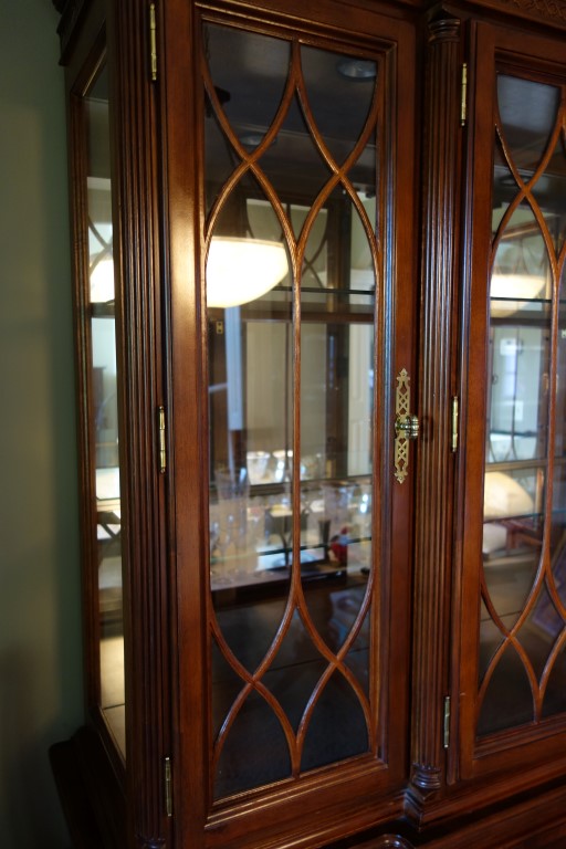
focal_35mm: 28
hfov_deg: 46.4
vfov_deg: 65.5
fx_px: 660
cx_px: 283
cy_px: 424
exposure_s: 1/30
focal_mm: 10.4
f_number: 1.8
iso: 320
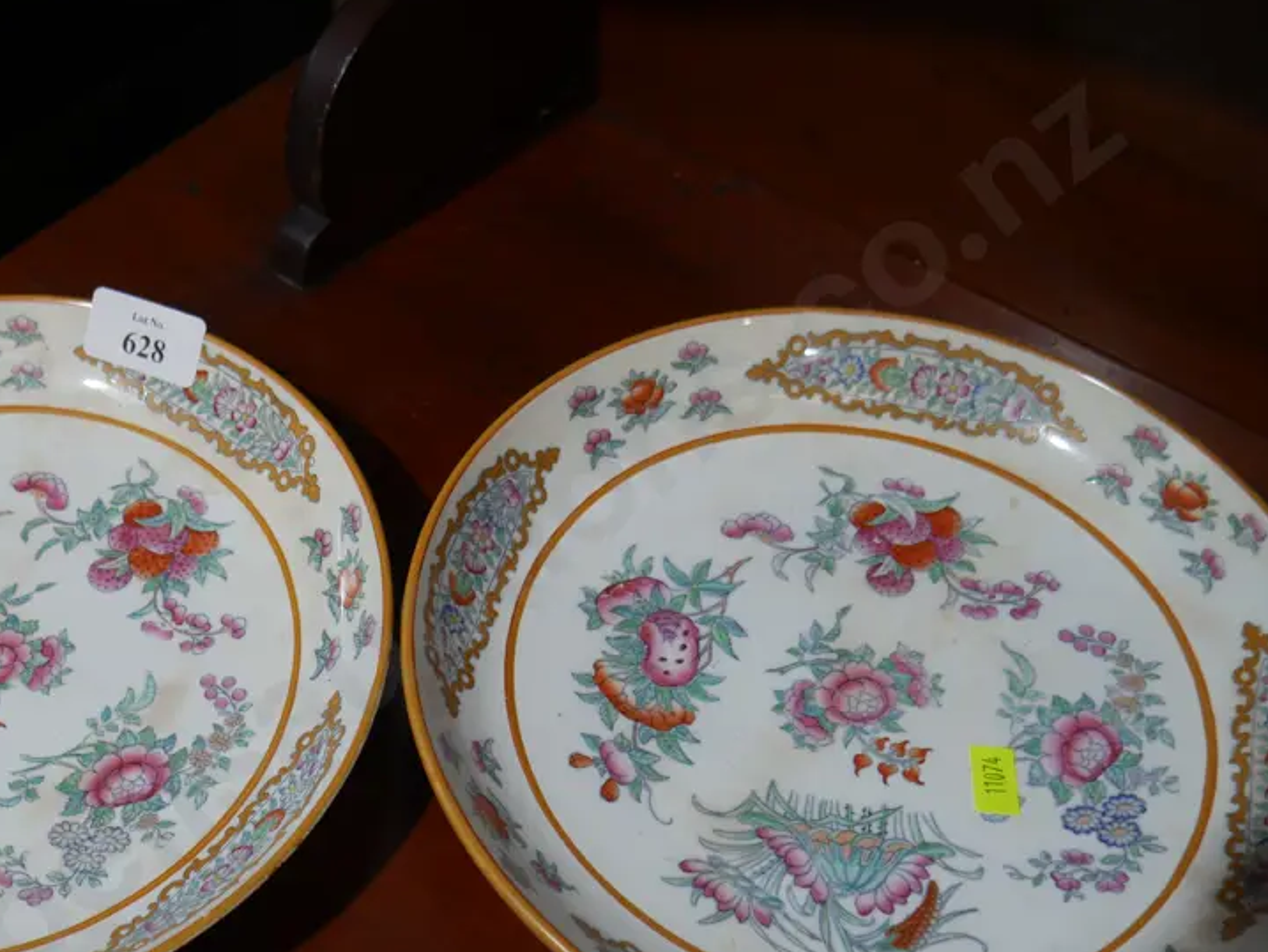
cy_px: 656
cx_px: 380
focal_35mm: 40
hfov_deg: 45.8
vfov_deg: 35.5
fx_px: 1465
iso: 200
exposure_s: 1/80
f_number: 3.5
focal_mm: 14
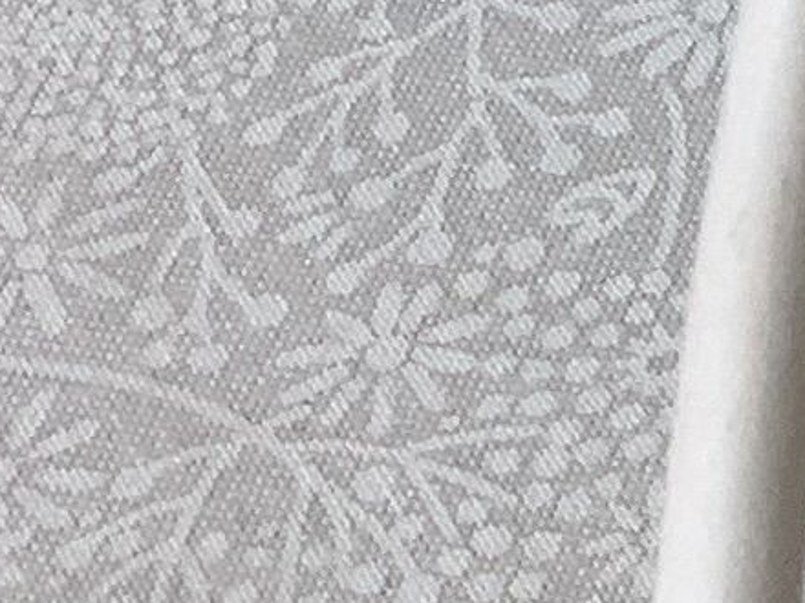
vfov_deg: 6.2
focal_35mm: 230
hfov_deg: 7.8
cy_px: -835
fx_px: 5349
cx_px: 2084
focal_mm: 3.3
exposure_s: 1/297
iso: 25
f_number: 2.4
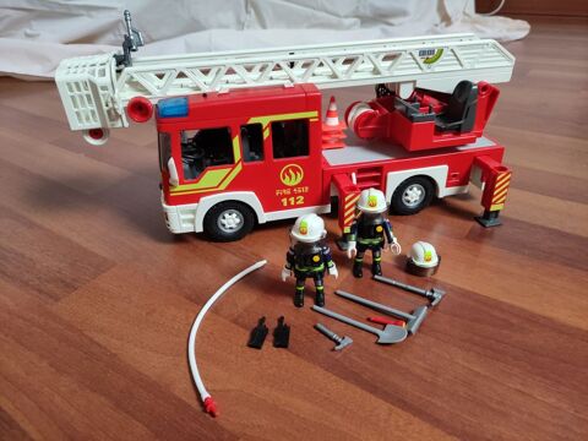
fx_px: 425
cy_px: 220
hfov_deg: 69.4
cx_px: 294
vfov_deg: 54.9
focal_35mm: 25
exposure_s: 1/50
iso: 437
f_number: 1.89
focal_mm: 5.43
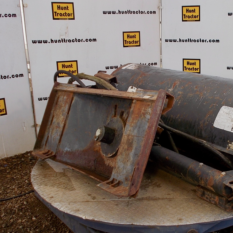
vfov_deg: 32.2
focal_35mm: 53
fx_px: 404
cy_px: 133
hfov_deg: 31.7
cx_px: 173
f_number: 3.9
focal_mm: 6.9
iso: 80
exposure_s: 1/100
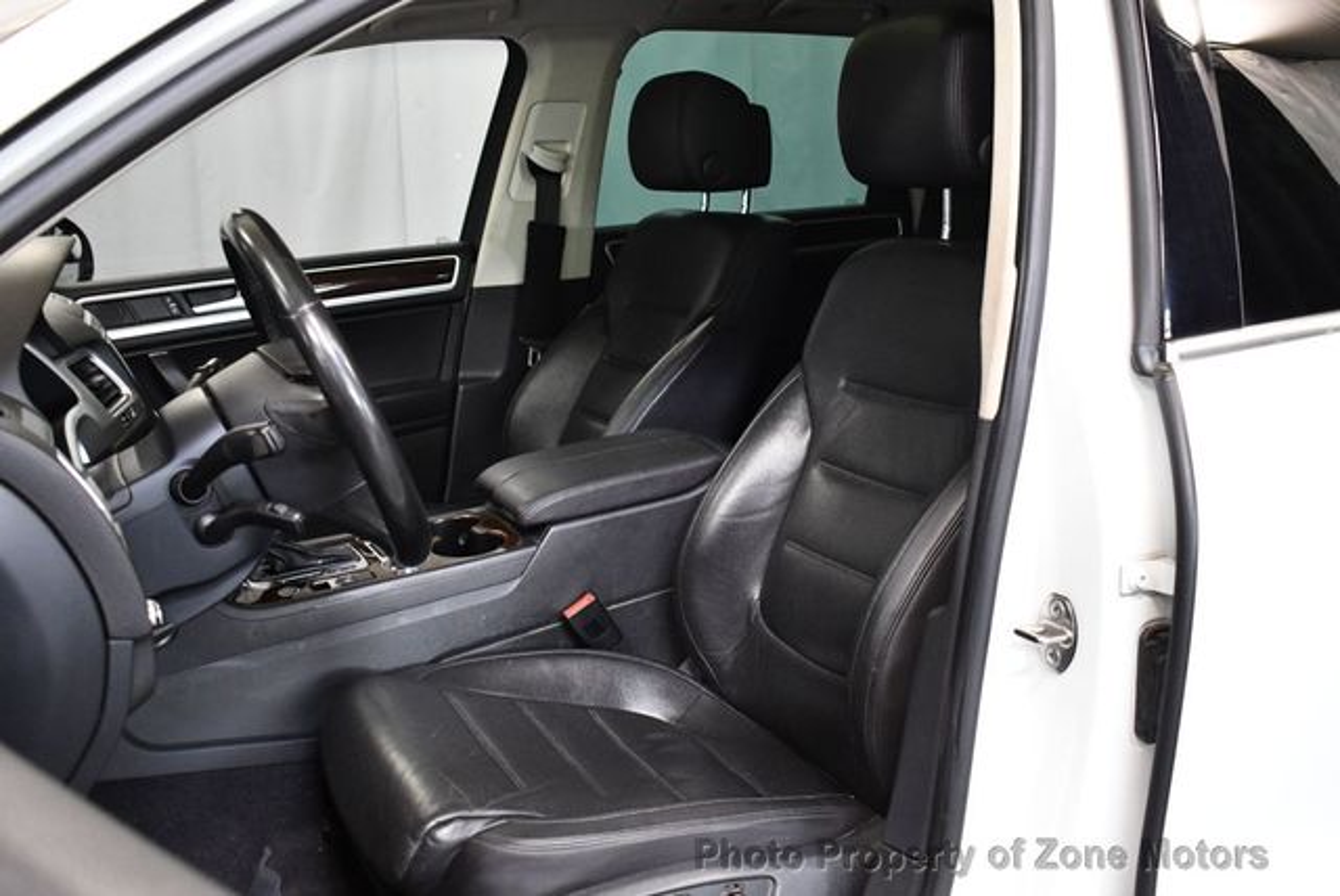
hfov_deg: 53.1
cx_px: 670
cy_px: 448
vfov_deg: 36.9
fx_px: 1341
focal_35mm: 36
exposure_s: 1/125
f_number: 3.5
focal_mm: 18
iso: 2000
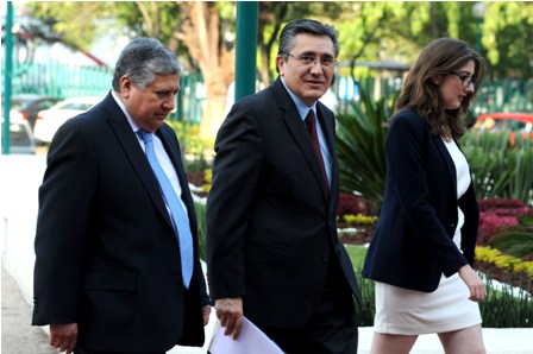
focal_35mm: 116
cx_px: 266
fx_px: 1716
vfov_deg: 11.8
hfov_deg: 17.7
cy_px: 177
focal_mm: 116
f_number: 7.1
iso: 640
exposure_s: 1/500
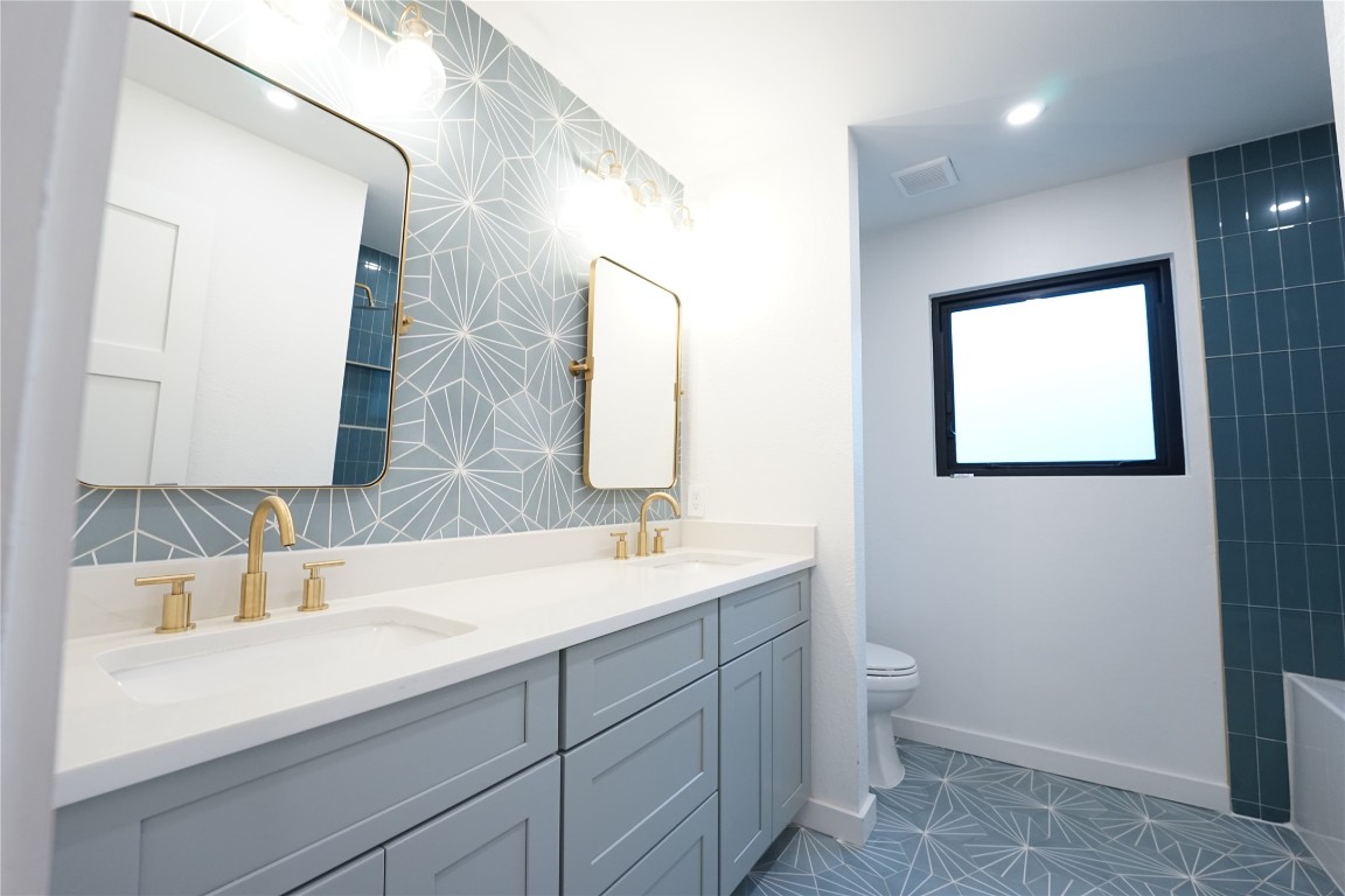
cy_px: 448
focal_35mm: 15
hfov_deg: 101.5
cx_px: 672
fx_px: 549
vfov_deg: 78.5
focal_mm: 14.7
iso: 1000
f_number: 6.3
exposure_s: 1/40
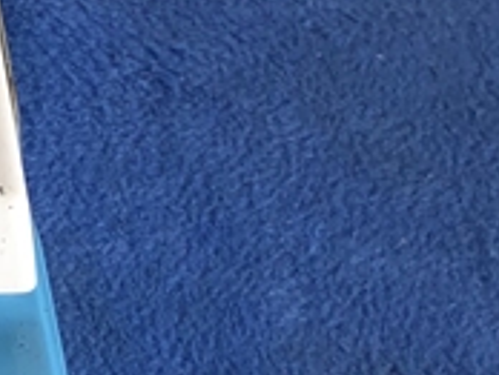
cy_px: -44
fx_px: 1718
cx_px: -361
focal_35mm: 119
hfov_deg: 14.7
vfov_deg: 12.3
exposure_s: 1/120
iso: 25
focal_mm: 4
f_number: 1.8
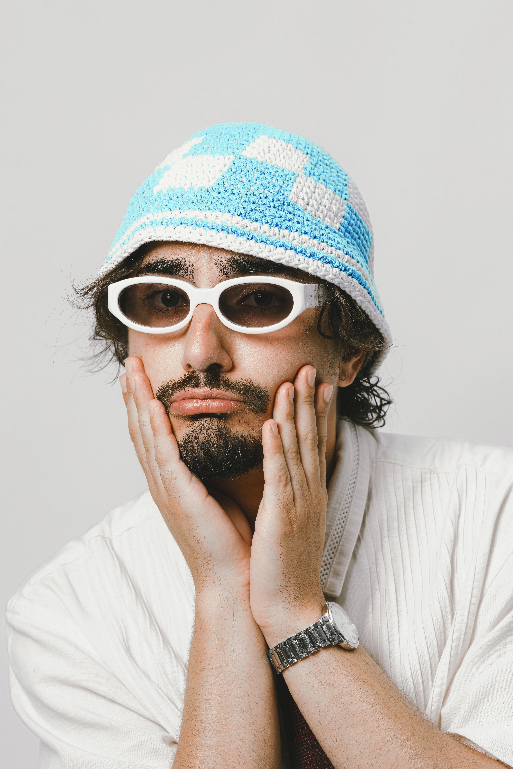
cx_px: 256
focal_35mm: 135
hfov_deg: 10.2
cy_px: 384
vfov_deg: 15.2
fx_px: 2885
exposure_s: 1/100
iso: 200
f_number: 9
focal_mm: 135
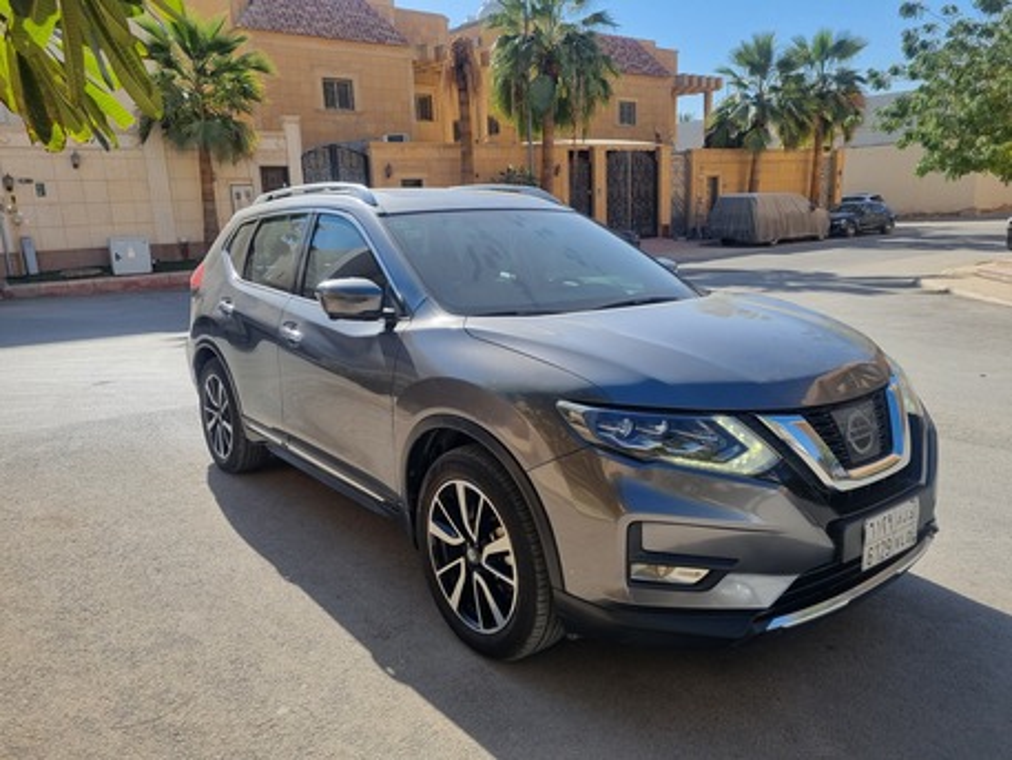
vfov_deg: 53.1
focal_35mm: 26
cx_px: 506
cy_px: 380
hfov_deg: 67.3
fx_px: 760
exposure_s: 1/2048
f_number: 1.8
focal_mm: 5.4
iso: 50
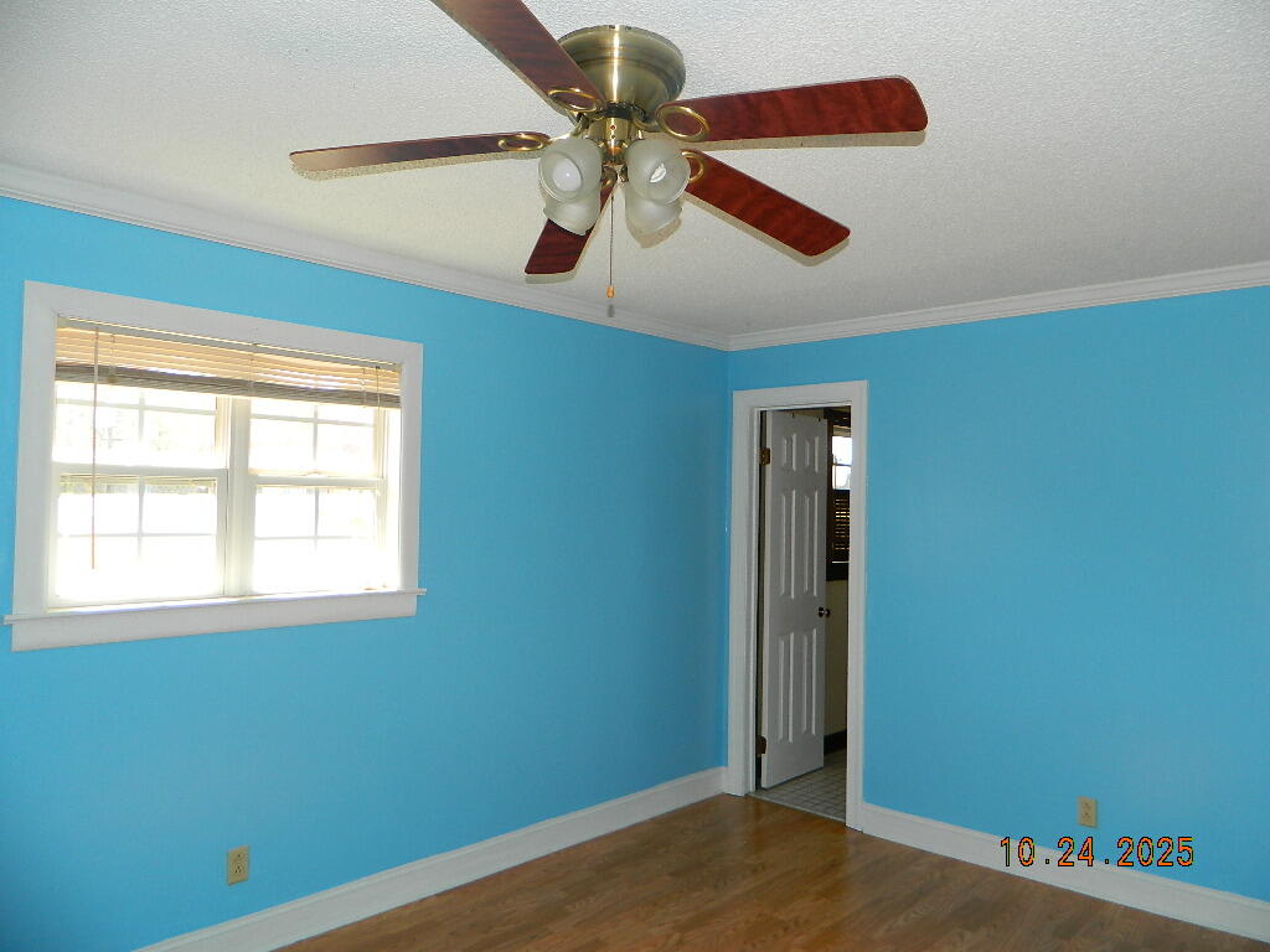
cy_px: 476
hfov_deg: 69.4
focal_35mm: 25
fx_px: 917
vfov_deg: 54.9
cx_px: 635
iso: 80
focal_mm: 4.5
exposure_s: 1/50
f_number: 3.1
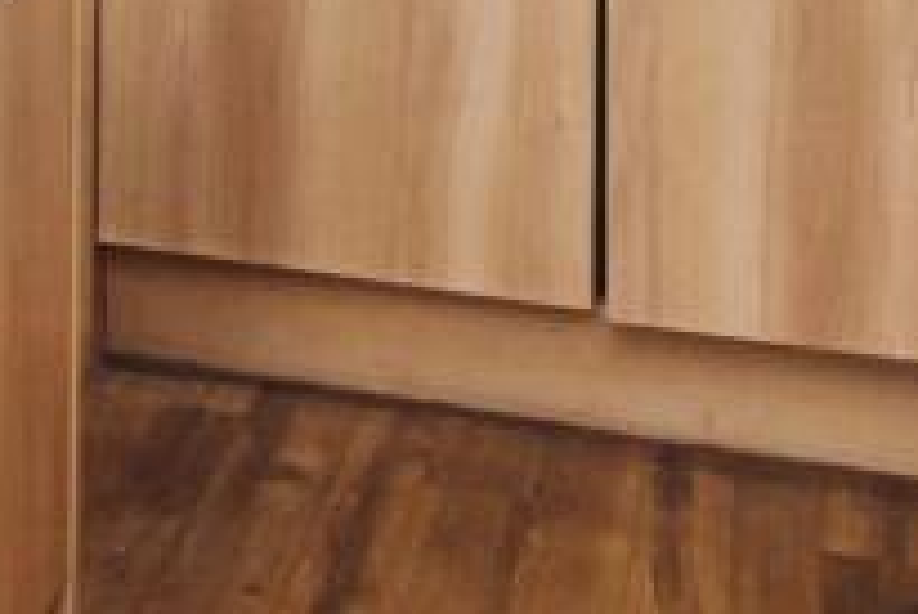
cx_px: 54
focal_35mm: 75
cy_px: -504
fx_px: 1914
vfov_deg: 15.5
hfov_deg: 25.9
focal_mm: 10
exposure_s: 1/30
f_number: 8
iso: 1250
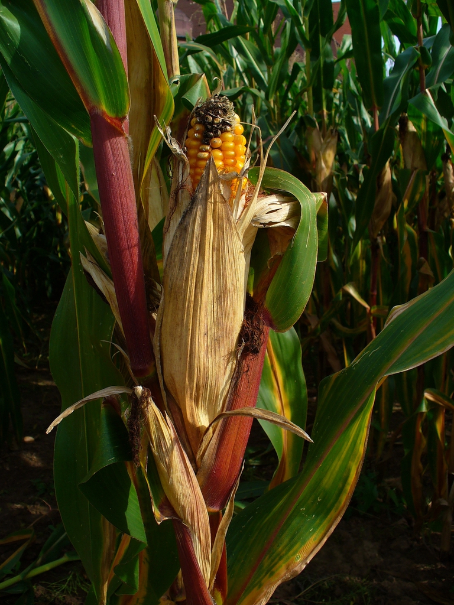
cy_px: 302
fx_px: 647
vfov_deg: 50.1
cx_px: 227
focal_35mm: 37
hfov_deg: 38.7
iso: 64
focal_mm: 6.1
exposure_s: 1/200
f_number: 5.6
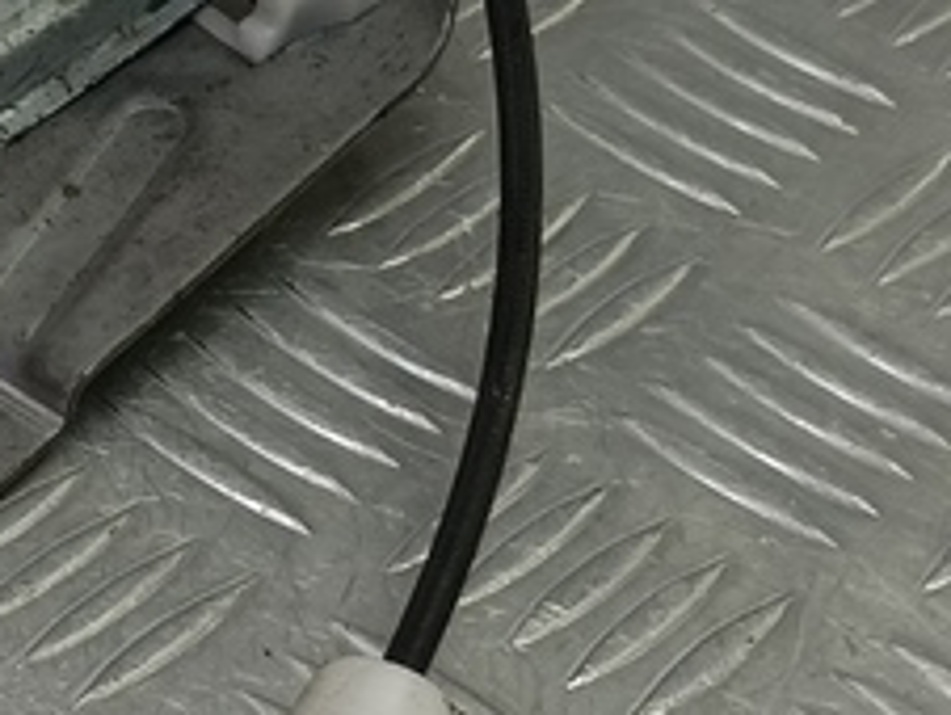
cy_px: 875
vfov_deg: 13.8
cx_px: -526
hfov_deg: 16.9
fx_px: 2860
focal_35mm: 104
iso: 86
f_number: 1.6
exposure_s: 1/50
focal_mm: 4.11
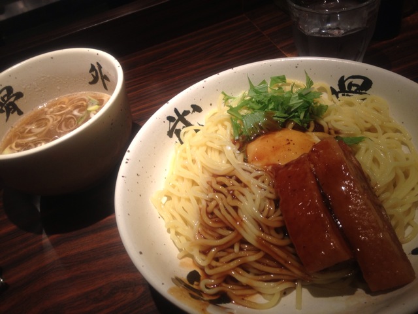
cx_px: 209
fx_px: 423
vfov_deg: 40.7
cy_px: 157
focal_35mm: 35
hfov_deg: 52.6
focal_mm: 4.28
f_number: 2.4
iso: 50
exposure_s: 1/30
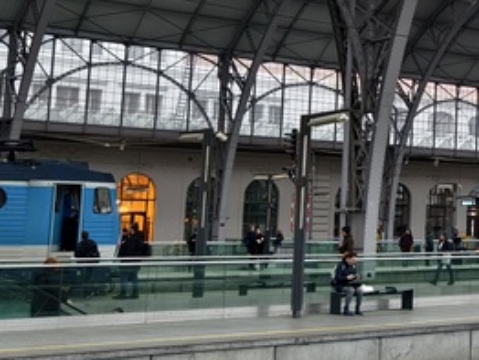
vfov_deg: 19.5
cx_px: 601
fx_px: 1039
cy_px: 87
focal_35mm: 75
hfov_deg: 23.3
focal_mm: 8.67
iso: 501
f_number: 1.75
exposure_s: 1/50
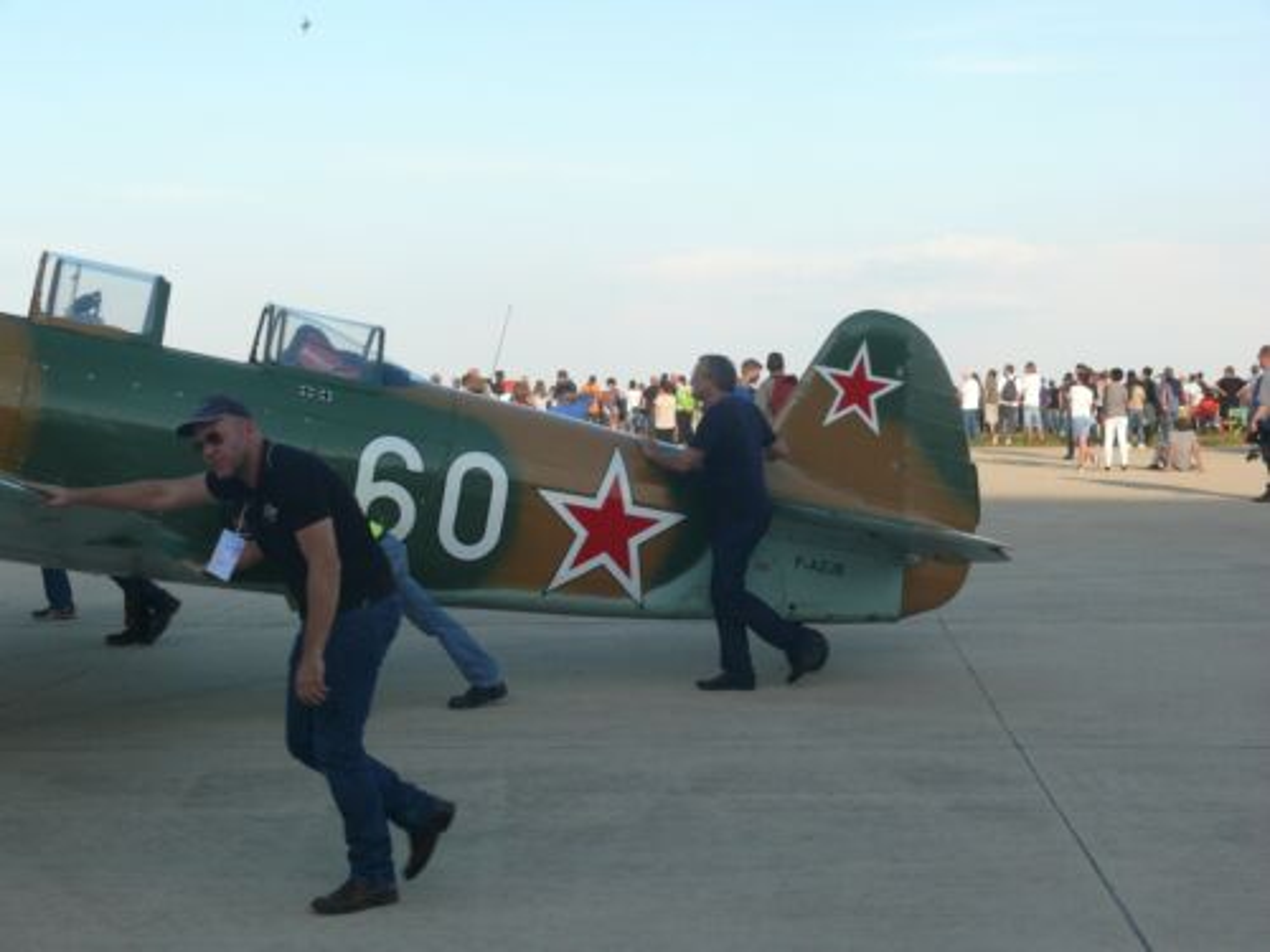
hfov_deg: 31.2
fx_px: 2275
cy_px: 476
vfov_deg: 23.7
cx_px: 635
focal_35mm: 62
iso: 100
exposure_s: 1/250
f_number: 5.6
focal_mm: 13.1
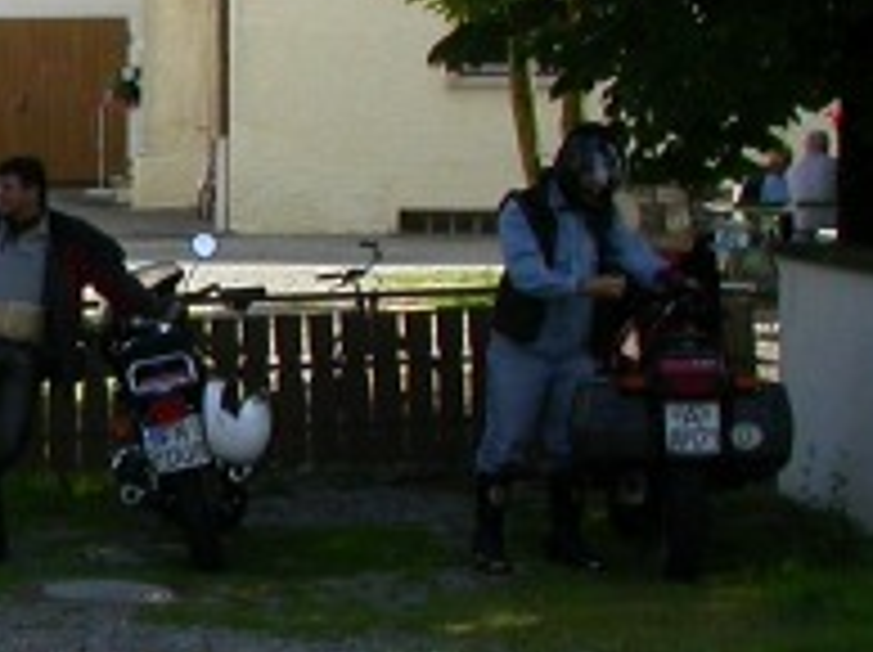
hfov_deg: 11.8
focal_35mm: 157
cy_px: 351
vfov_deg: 9.4
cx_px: -580
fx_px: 3955
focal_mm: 7.85
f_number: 6.7
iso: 100
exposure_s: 1/149
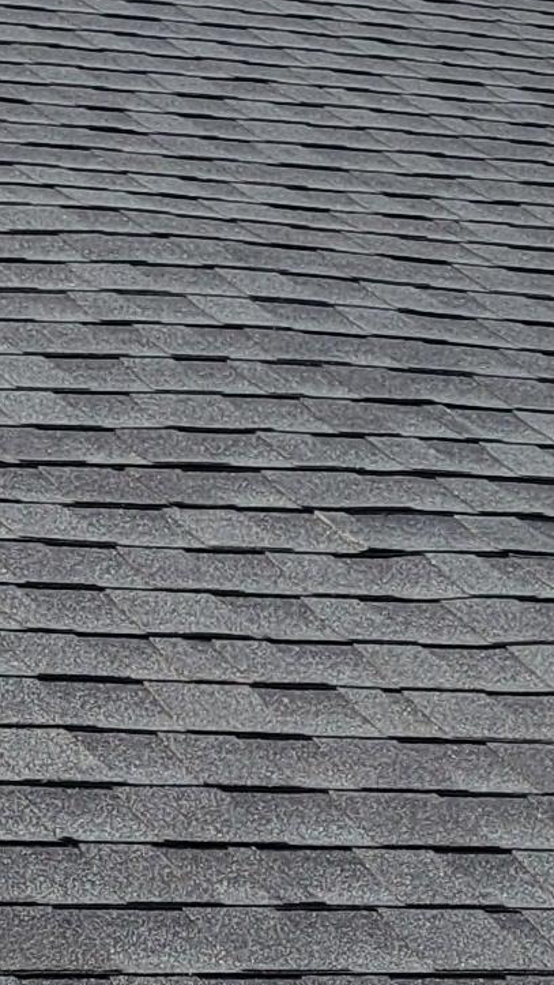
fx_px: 4124
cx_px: -186
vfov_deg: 13.5
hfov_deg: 7.6
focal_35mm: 158
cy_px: 896
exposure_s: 1/2088
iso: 40
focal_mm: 5.4
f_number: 1.8
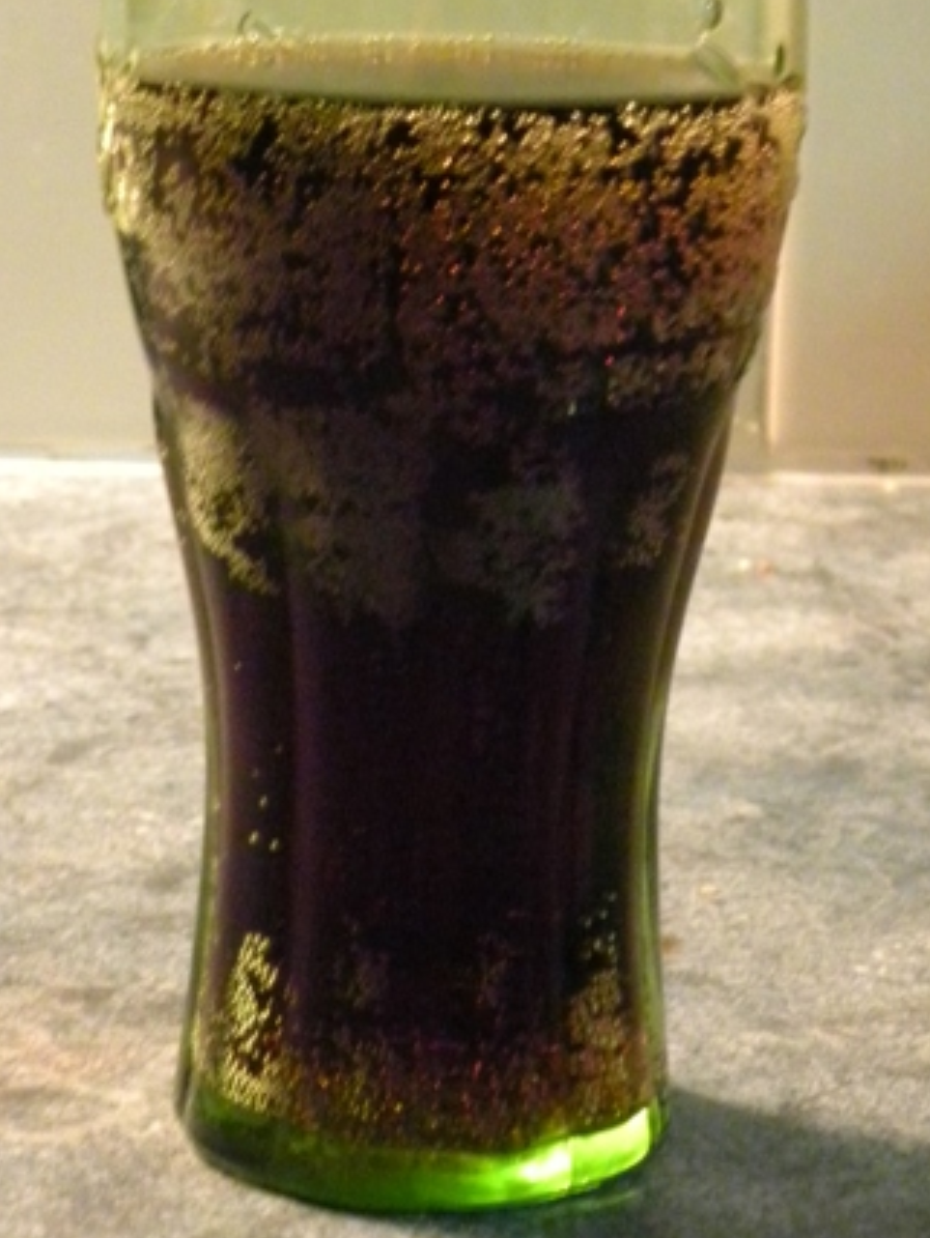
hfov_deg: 19.2
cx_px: 458
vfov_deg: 25.3
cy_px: 531
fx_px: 2754
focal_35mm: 77
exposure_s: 1/3.3
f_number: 3.5
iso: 800
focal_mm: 11.8
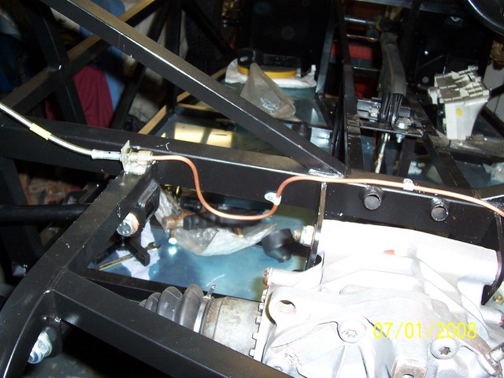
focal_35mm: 37
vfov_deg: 38.7
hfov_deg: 50.1
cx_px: 252
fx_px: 539
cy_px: 189
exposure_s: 1/60
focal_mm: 5.6
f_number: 2.8
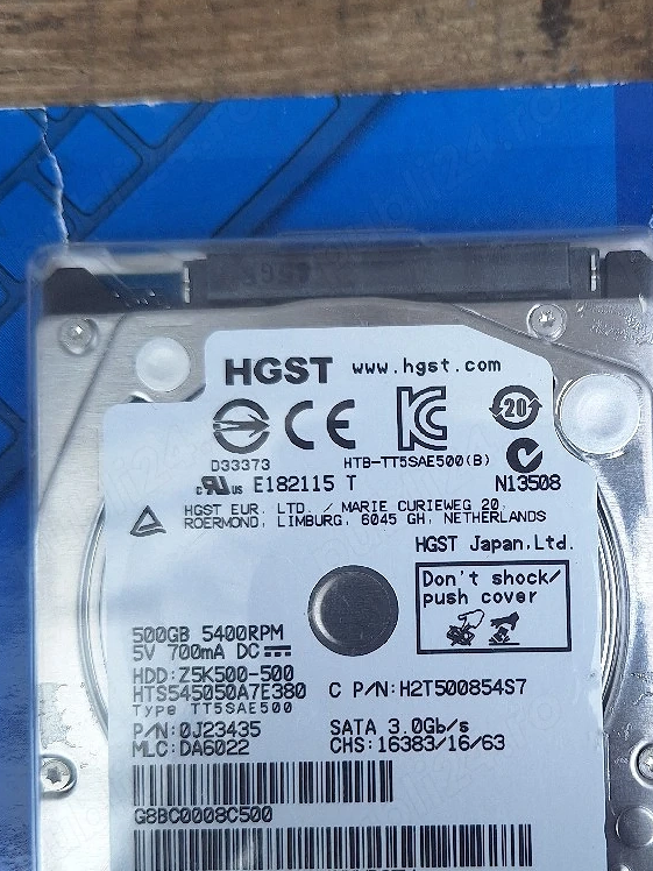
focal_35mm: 41
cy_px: 529
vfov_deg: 45.5
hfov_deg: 34.2
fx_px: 1031
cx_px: 513
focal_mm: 5.54
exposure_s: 1/455
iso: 40
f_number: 1.8
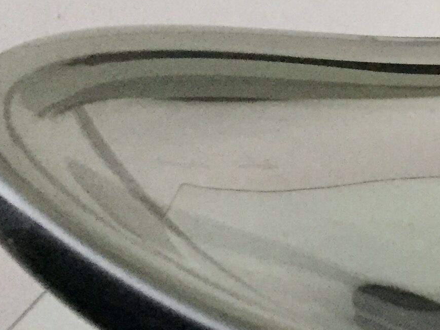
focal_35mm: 109
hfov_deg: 15.9
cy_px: 59
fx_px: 1385
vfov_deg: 13.5
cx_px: 734
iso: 320
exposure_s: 1/17
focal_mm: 4.15
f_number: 2.2
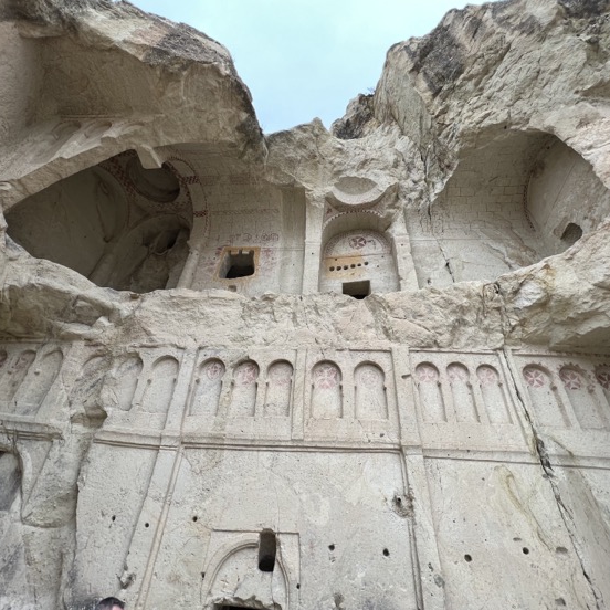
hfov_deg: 87.4
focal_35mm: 16
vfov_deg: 87.4
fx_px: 319
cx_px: 308
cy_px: 299
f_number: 1.8
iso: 40
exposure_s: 1/99
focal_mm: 1.6
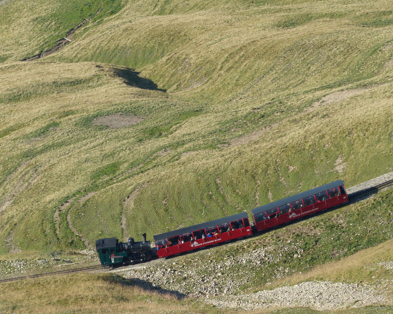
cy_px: 157
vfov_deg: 5.5
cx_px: 188
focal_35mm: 281
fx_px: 3269
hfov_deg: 6.9
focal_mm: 48.4
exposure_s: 1/400
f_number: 5
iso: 100
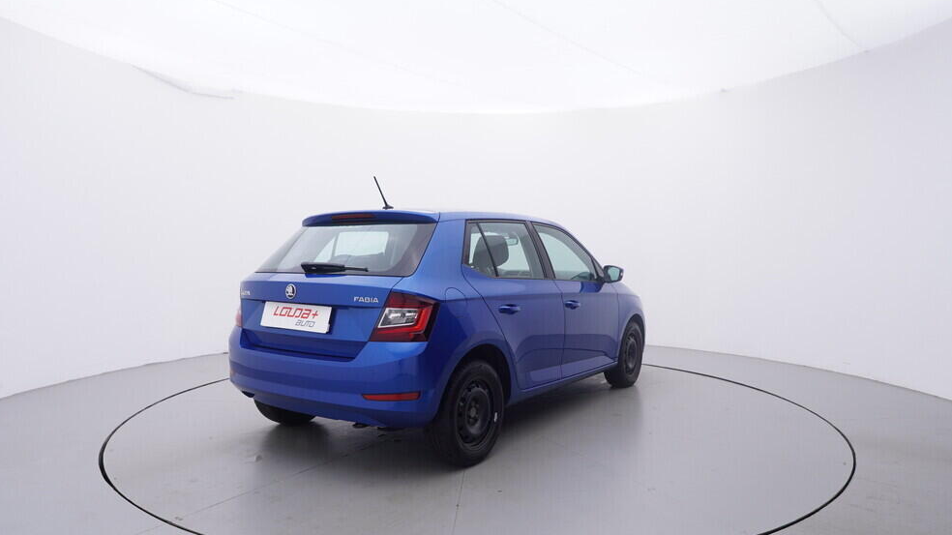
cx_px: 471
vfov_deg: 46.4
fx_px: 619
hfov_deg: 75.1
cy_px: 324
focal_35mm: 25
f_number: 5
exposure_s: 1/80
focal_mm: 15
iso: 200
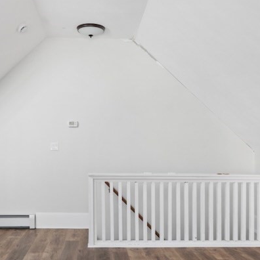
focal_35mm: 44
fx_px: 374
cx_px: 104
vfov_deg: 38.2
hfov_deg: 38.2
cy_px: 157
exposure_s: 1/6
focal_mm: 16
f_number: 7.1
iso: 320
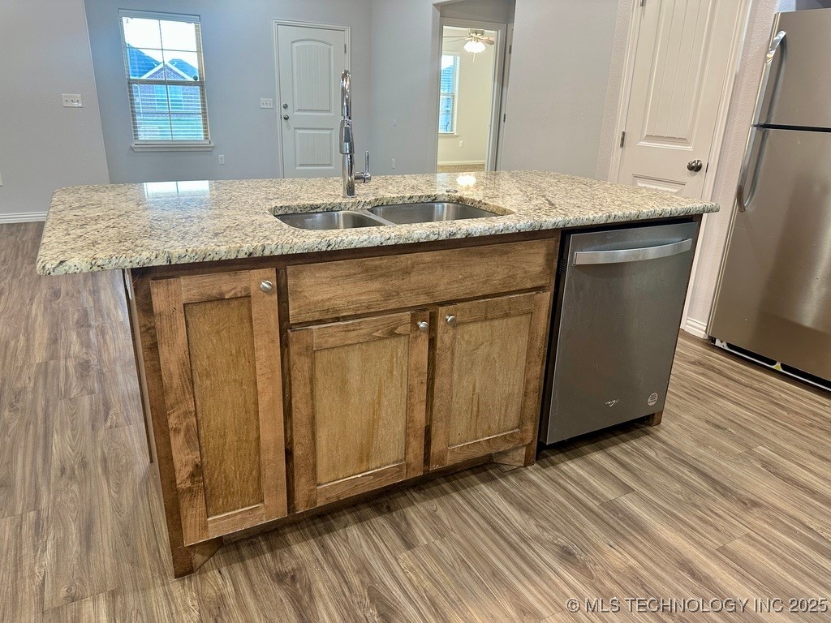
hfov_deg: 71.6
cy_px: 312
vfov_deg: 56.8
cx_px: 416
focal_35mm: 24
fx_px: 576
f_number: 1.78
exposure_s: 1/60
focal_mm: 6.86
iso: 160
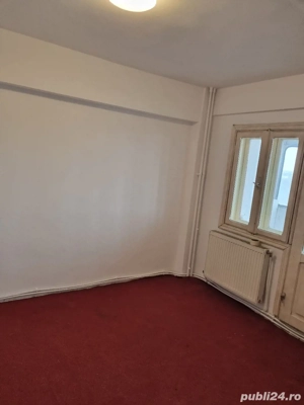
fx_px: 304
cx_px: 152
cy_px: 202
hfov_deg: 53.1
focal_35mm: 26
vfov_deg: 67.3
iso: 160
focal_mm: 5.4
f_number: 1.8
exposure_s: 1/100
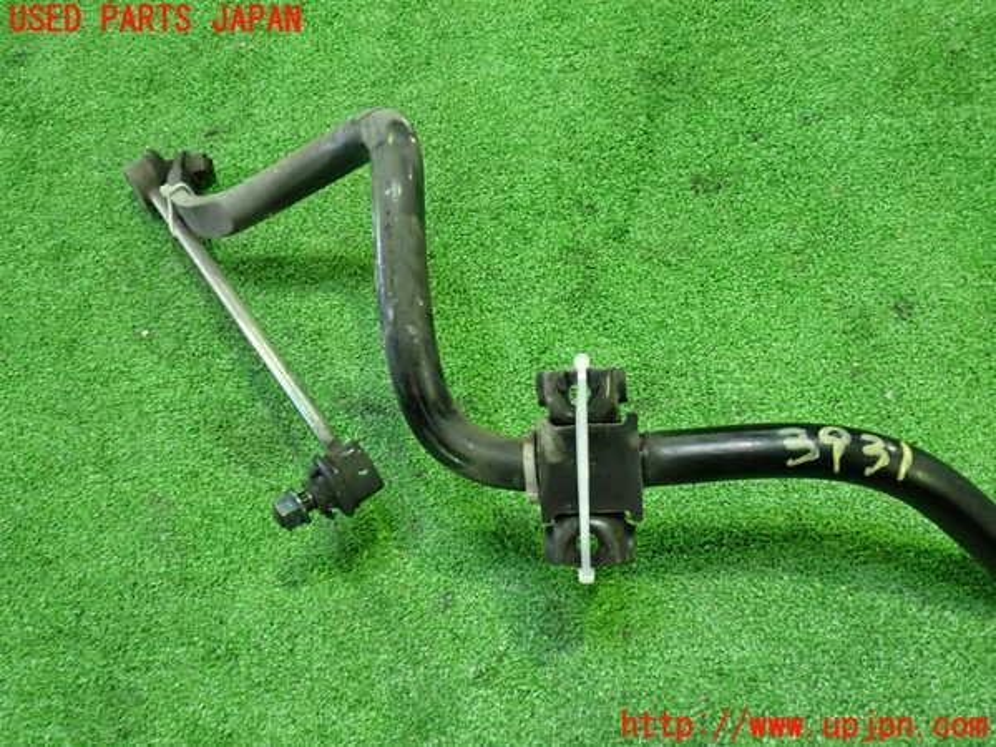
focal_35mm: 30
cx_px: 498
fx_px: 863
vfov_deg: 46.8
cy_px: 374
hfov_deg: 60.0
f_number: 2.3
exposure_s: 1/30
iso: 640
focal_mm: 5.4
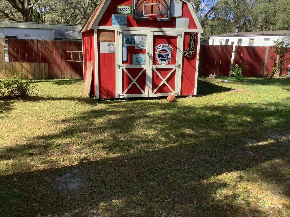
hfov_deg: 58.4
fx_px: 260
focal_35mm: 31
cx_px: 145
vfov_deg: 45.4
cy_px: 108
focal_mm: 3.3
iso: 25
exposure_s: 1/500
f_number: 2.4
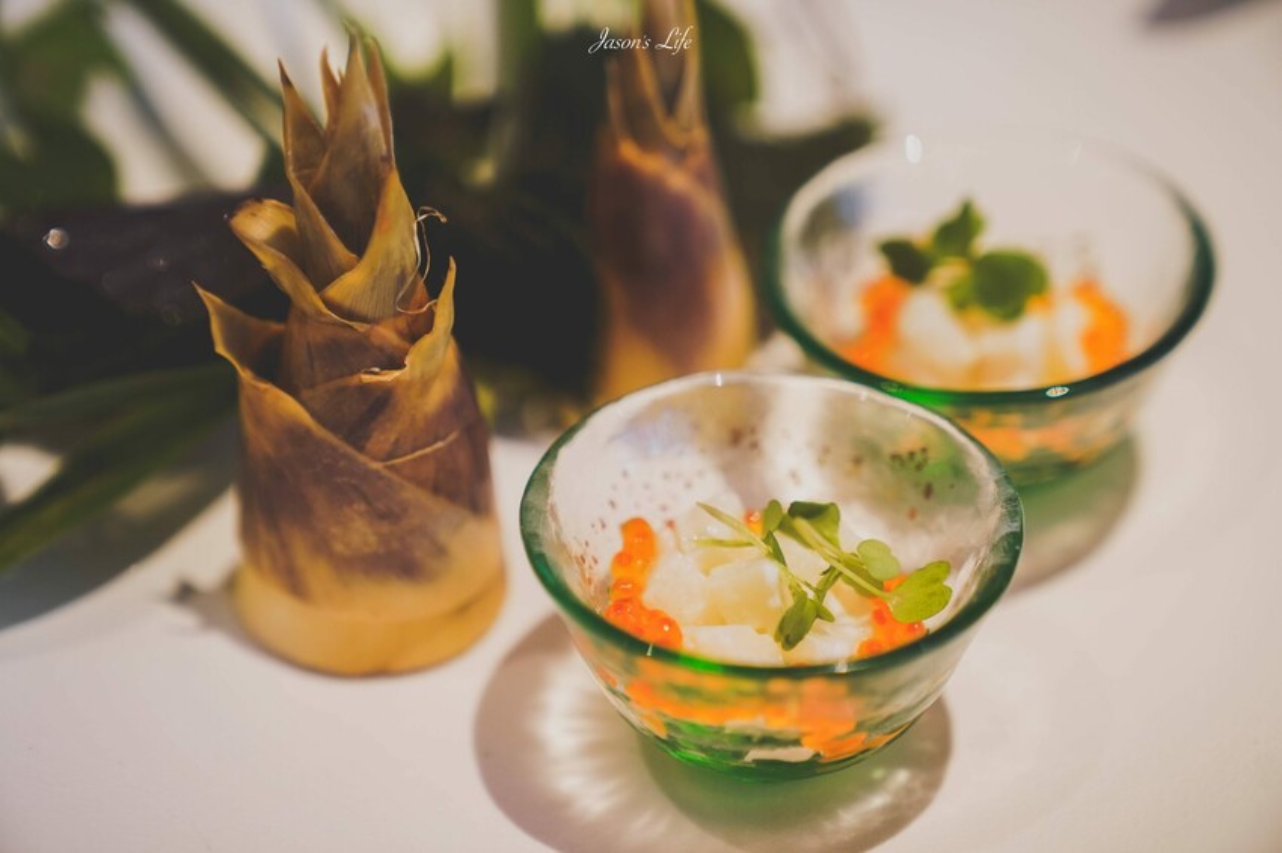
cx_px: 641
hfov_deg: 29.7
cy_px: 426
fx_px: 2420
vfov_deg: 20.0
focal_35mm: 68
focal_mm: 68
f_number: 2.8
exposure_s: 1/80
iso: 1250
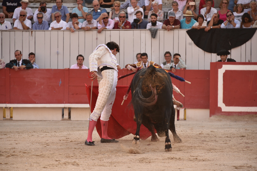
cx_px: 128
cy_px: 86
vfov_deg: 7.2
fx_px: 1356
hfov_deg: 10.8
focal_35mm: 190
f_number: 5.6
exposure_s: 1/640
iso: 500
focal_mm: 190
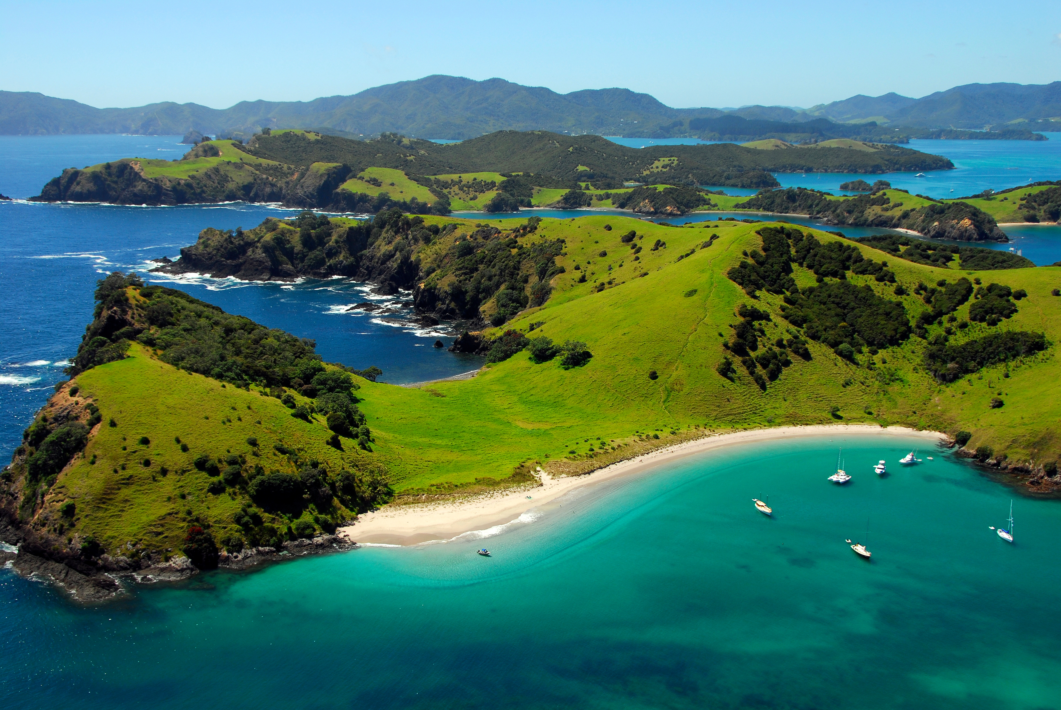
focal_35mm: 39
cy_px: 355
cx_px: 530
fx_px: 1151
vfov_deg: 34.3
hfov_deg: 49.5
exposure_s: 1/250
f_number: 8
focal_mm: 26
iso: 100
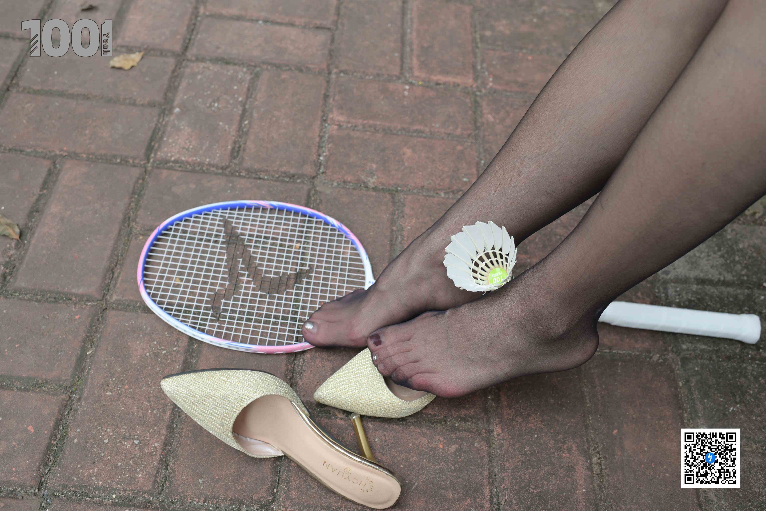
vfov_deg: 37.9
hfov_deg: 54.4
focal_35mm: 35
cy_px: 256
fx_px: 745
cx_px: 383
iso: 200
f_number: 5.6
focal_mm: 35
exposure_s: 1/320
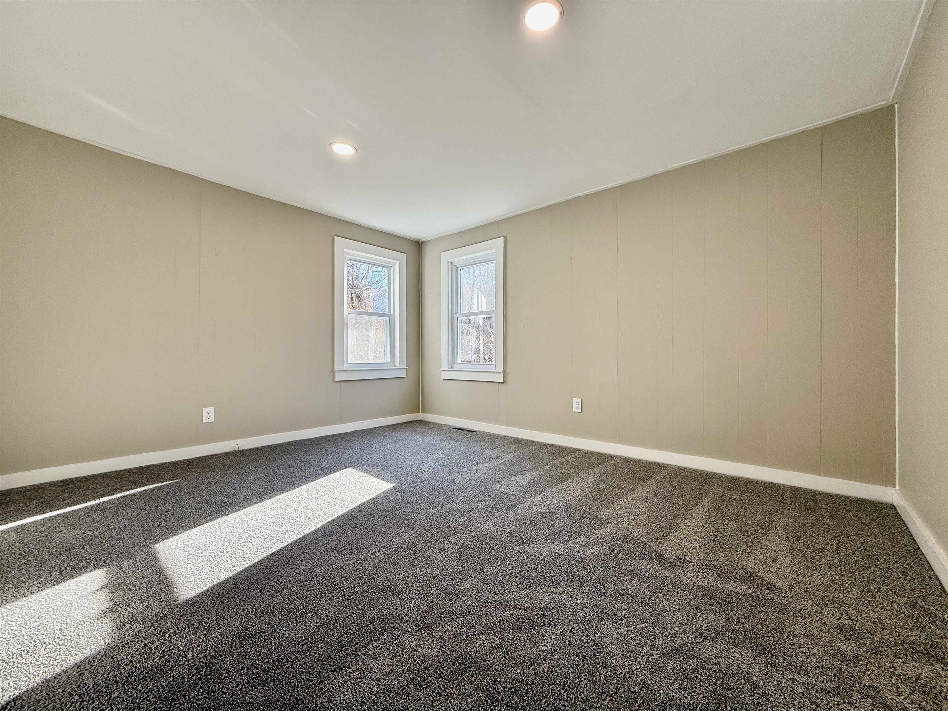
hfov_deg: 102.1
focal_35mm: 14
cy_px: 356
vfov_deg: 85.7
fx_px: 383
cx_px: 474
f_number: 2.2
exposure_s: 1/144
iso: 64
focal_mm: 2.22
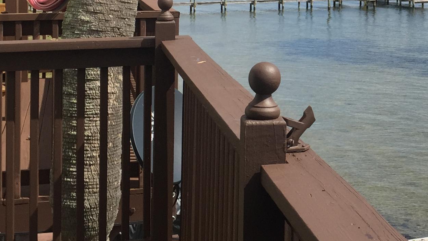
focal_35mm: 76
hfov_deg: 27.2
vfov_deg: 15.5
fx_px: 863
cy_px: -25
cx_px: 355
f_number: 2.2
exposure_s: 1/2475
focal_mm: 4.15
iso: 32
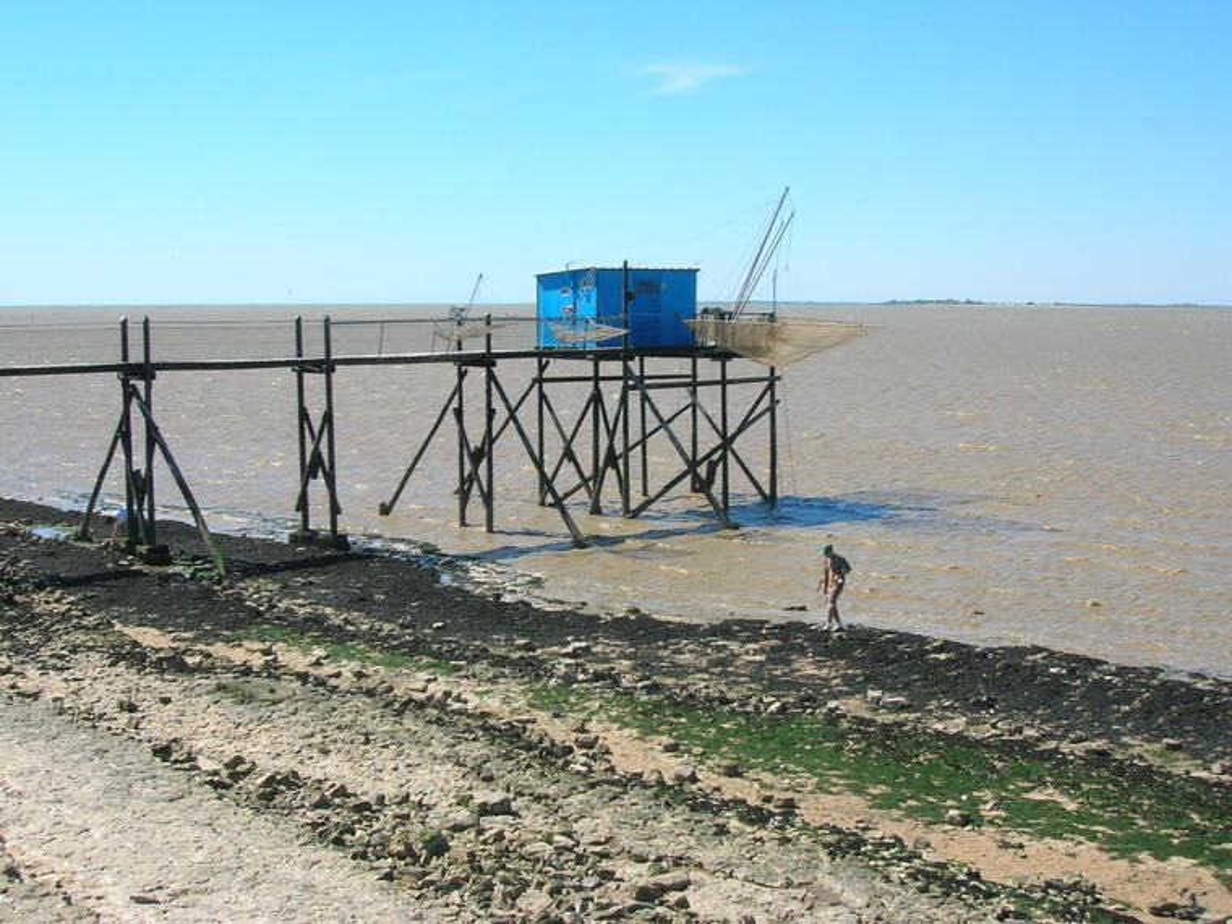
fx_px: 1637
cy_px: 462
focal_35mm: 46
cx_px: 616
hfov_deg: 41.2
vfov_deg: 31.5
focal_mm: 7.7
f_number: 5.4
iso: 50
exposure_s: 1/262
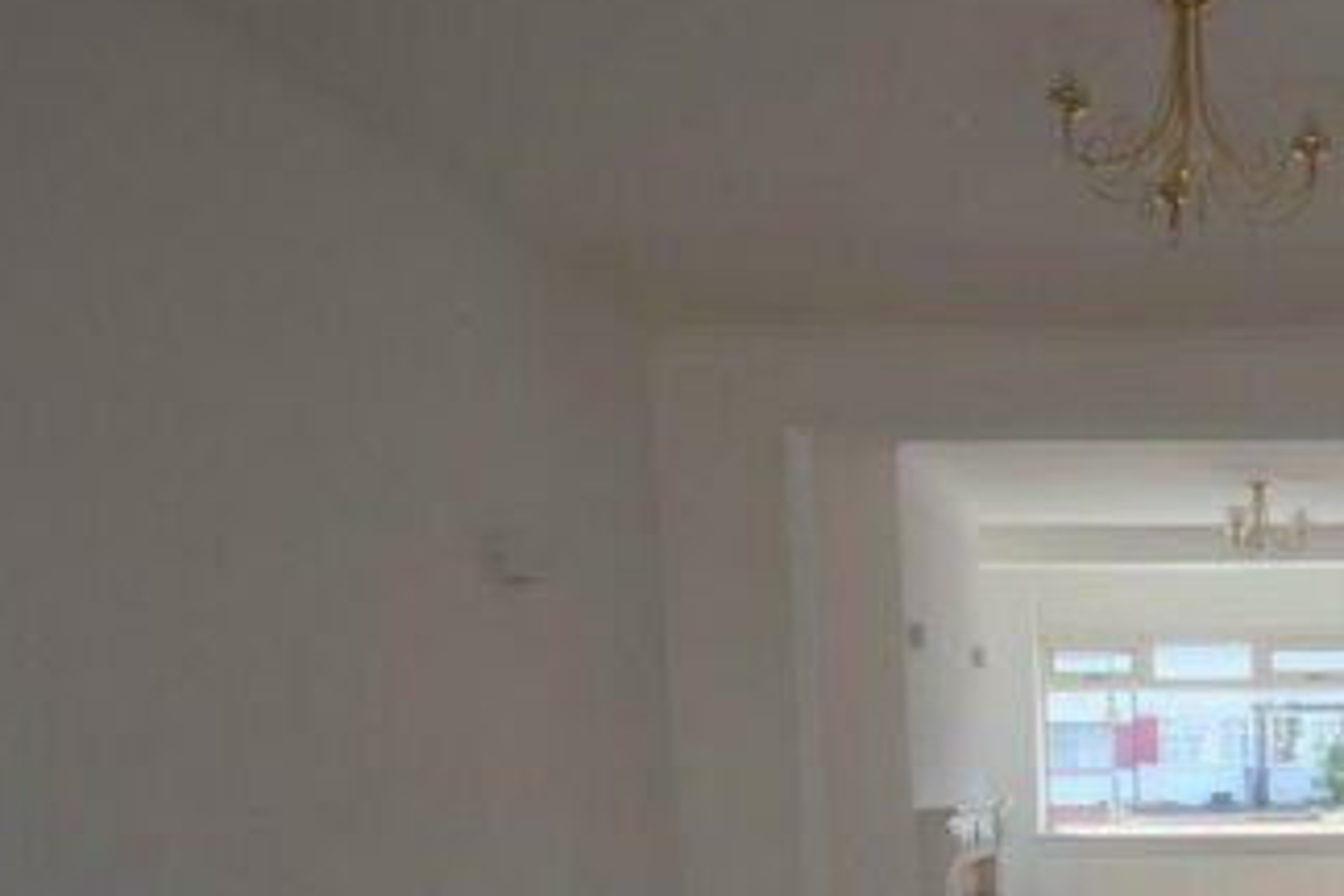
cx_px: 1269
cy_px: 873
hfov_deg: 41.7
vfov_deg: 29.9
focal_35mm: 42
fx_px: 1571
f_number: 5
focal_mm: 13
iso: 200
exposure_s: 1/320
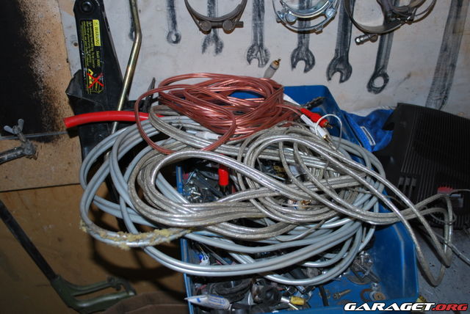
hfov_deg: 49.5
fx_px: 510
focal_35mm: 39
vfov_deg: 34.3
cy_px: 157
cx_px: 235
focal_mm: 26
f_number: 4.2
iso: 200
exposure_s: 1/60
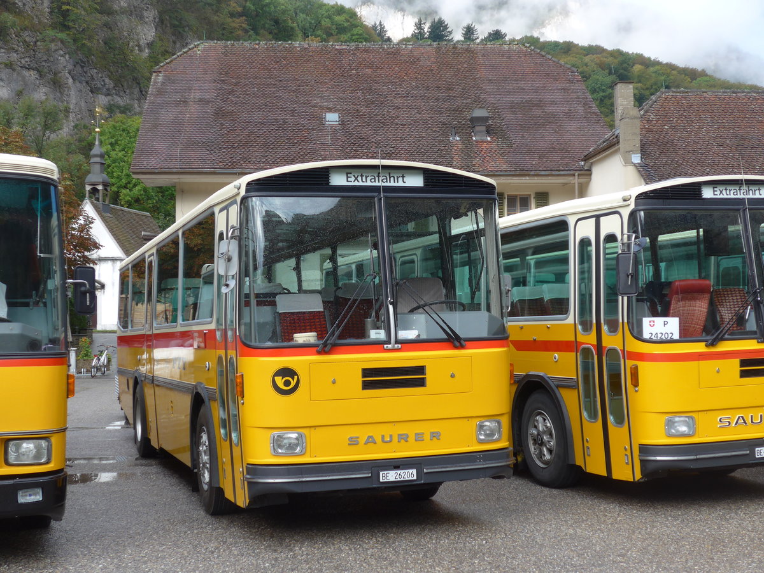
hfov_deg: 38.9
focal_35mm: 49
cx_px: 382
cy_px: 286
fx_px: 1081
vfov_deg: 29.7
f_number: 3.2
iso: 80
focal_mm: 10.1
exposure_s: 1/250
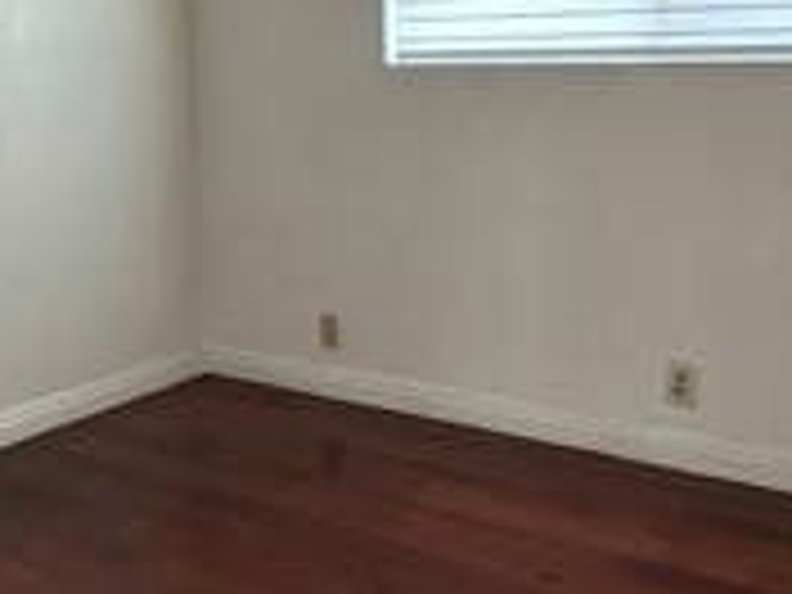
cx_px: 310
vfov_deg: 28.4
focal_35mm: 51
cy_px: 202
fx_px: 1167
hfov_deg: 37.3
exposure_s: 1/89
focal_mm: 2.22
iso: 320
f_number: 2.2
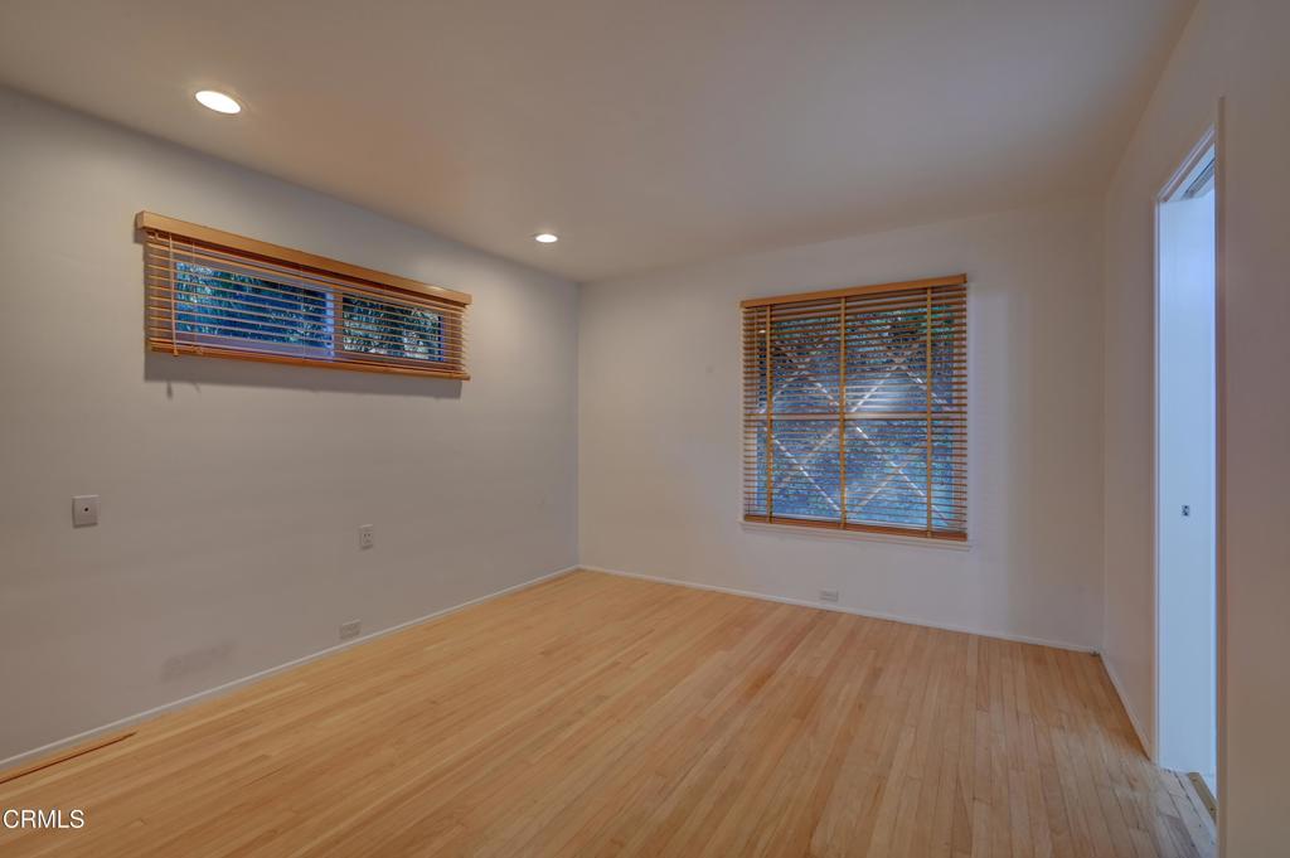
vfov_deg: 75.4
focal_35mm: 16
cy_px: 429
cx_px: 645
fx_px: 555
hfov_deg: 98.6
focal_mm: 15.5
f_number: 11
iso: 100
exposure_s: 1
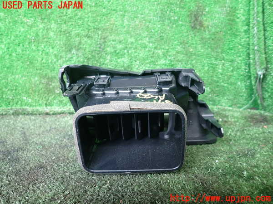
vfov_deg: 54.9
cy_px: 102
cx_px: 136
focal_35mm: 25
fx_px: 197
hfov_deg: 69.4
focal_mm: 4.5
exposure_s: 1/30
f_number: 2
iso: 200
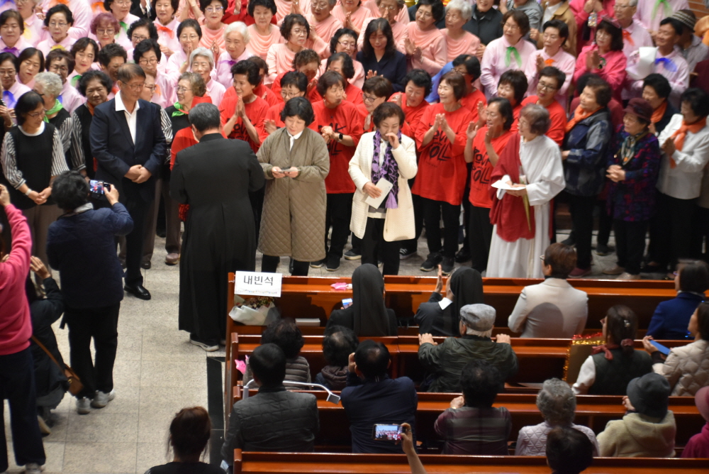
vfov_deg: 13.1
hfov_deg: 19.4
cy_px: 237
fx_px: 2069
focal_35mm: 105
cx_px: 354
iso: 1250
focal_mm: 70
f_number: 4.5
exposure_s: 1/60
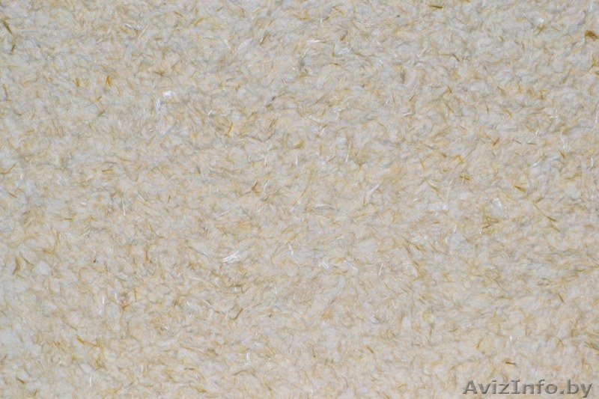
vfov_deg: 16.5
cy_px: 200
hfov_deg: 24.6
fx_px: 1372
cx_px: 300
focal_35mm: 82
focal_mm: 55
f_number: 8
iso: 800
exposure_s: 1/60
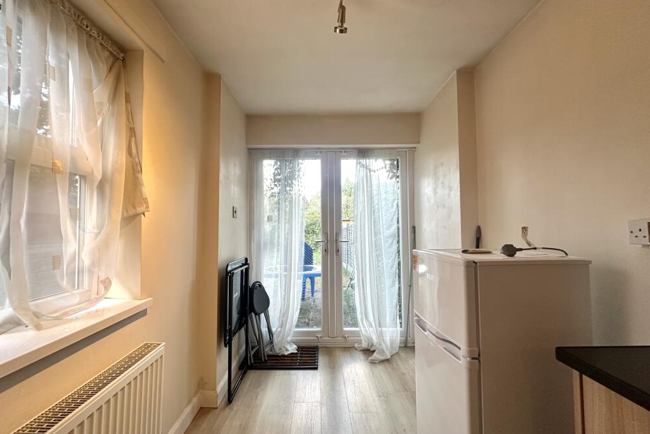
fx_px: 271
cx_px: 317
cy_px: 217
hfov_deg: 100.4
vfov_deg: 77.3
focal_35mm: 15
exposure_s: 1/100
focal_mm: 2.22
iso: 200
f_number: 2.2
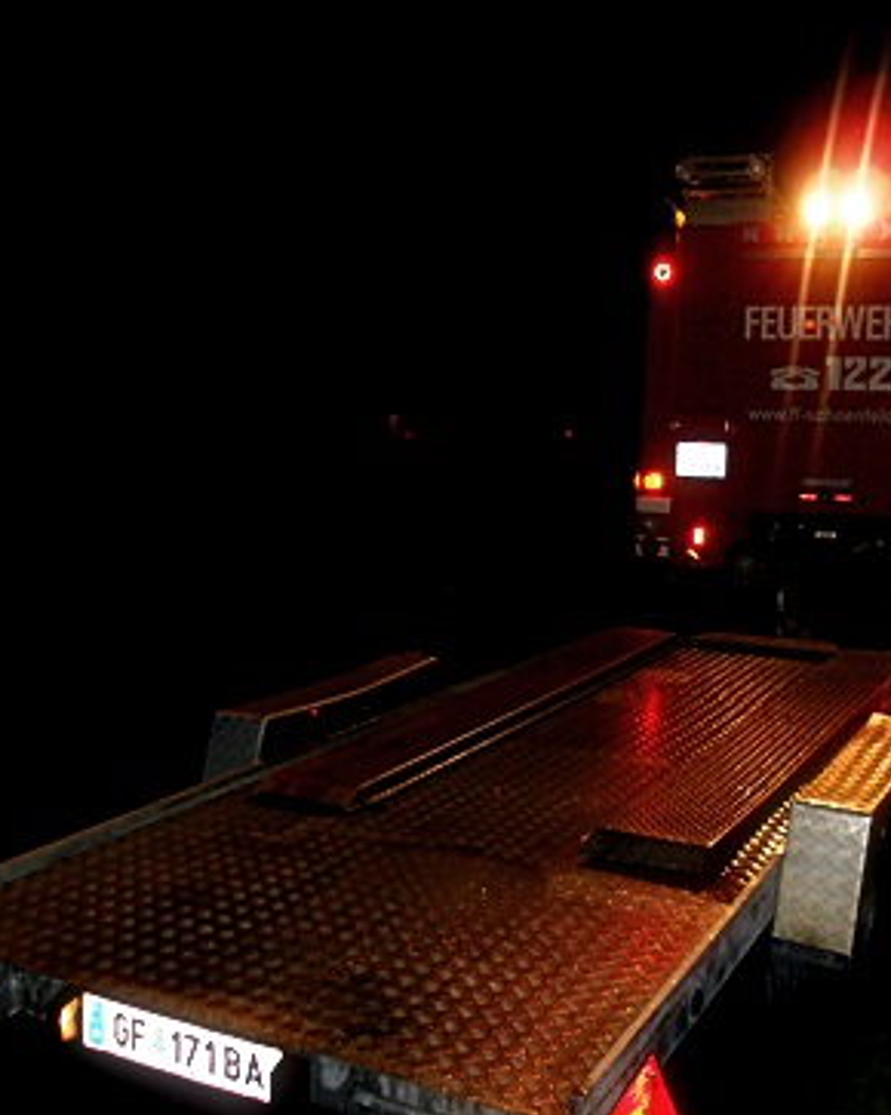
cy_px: 548
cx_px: 633
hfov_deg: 41.3
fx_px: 1155
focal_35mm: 35
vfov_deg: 51.6
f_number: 3.2
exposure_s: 1/25
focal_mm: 4.6
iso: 250
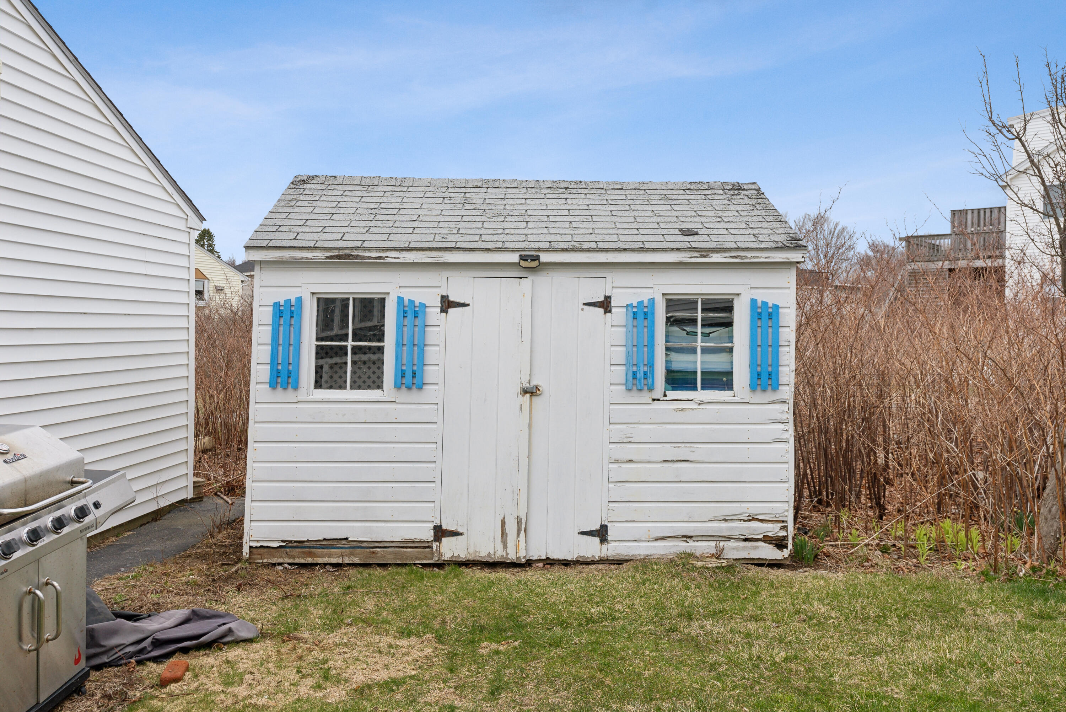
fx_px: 889
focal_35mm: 30
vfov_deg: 43.6
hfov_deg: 61.9
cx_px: 533
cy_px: 356
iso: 320
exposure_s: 1/640
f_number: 7.1
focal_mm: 30
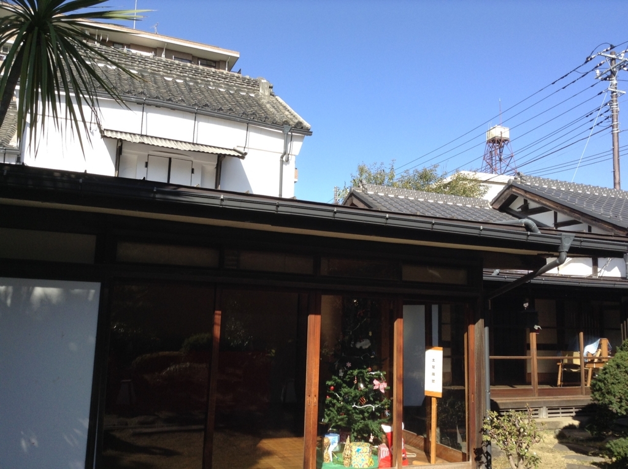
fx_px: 598
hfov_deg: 55.4
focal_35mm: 33
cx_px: 314
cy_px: 234
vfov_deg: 42.8
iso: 25
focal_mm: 3.3
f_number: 2.4
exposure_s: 1/610
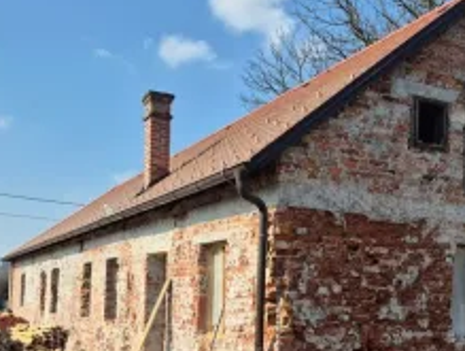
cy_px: 249
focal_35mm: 43
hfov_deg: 43.6
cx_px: 270
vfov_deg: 33.2
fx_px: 579
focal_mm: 5.4
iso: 25
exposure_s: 1/1616
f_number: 1.8
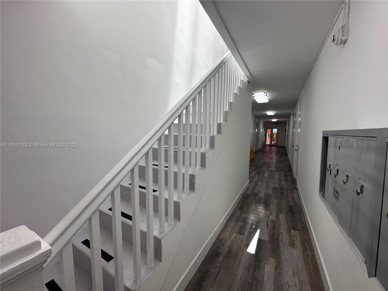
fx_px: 157
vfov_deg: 85.7
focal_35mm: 14
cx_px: 194
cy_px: 146
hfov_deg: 102.1
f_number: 2.2
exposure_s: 1/267
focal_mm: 2.22
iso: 40
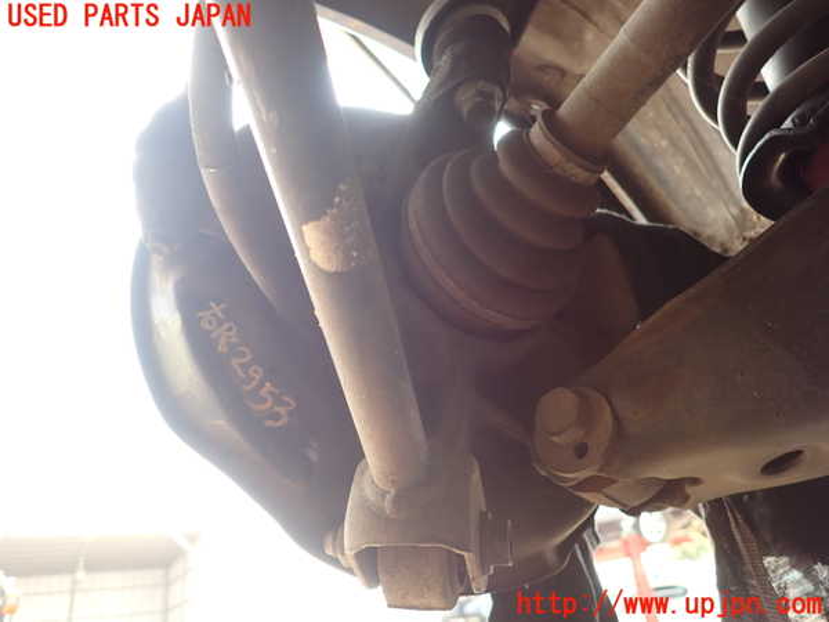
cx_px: 414
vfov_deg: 54.9
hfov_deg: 69.4
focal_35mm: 25
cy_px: 311
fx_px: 599
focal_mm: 4.5
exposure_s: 1/100
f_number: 2
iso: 100
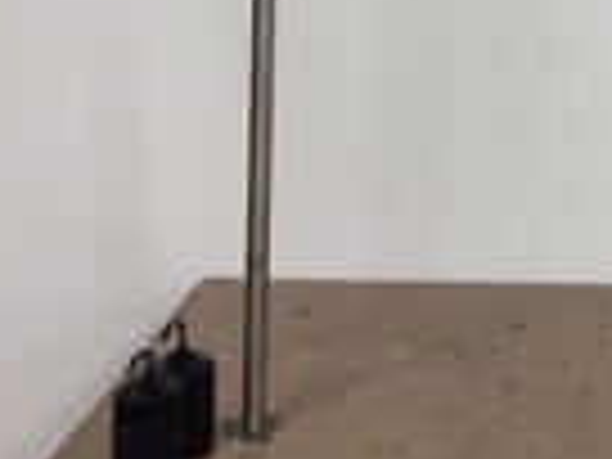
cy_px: -236
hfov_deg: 16.4
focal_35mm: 113
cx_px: 814
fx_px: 1998
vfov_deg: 12.4
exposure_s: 1/60
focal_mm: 3.3
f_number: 2.4
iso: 40
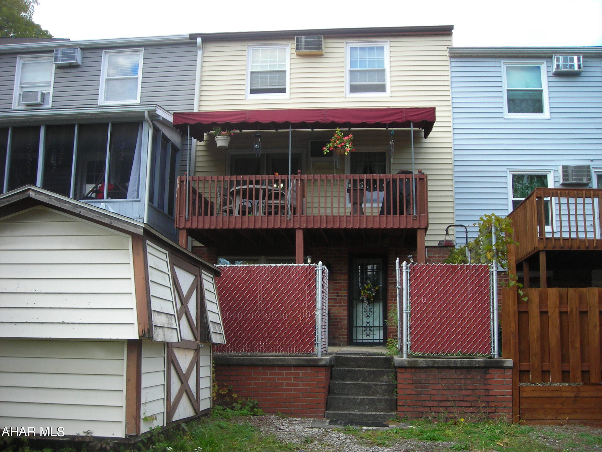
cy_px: 226
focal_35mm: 38
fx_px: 661
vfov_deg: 37.7
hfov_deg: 49.0
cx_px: 301
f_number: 3.2
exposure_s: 1/97.8
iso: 50
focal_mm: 6.3
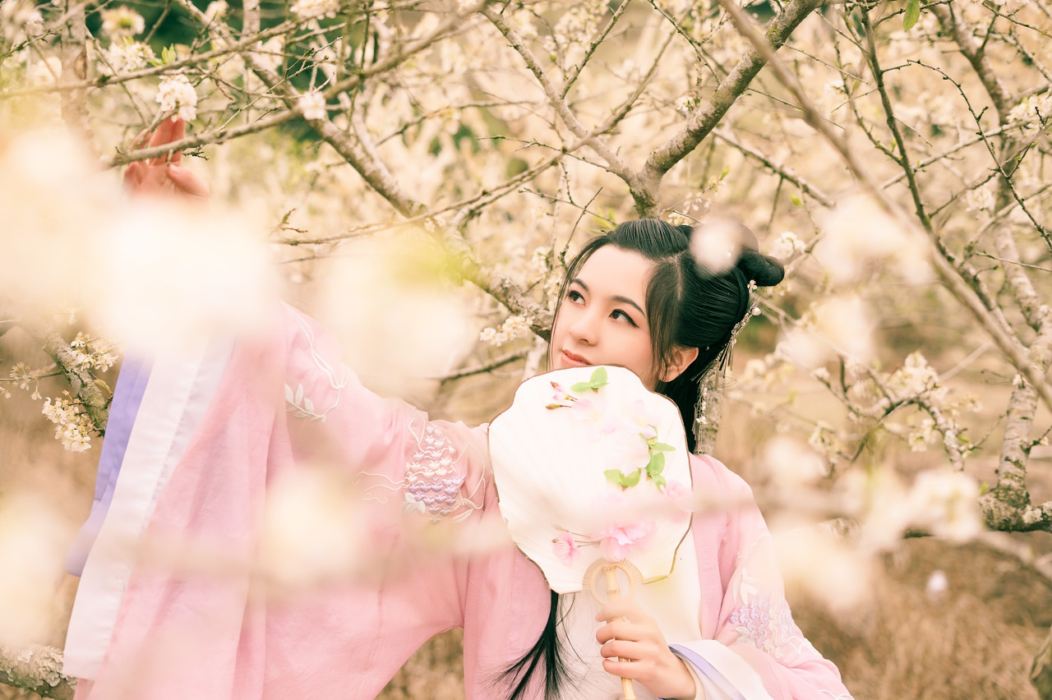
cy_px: 350
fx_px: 1460
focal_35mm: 50
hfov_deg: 39.6
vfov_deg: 27.0
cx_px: 526
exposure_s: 1/400
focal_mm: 50
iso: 100
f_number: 2.8
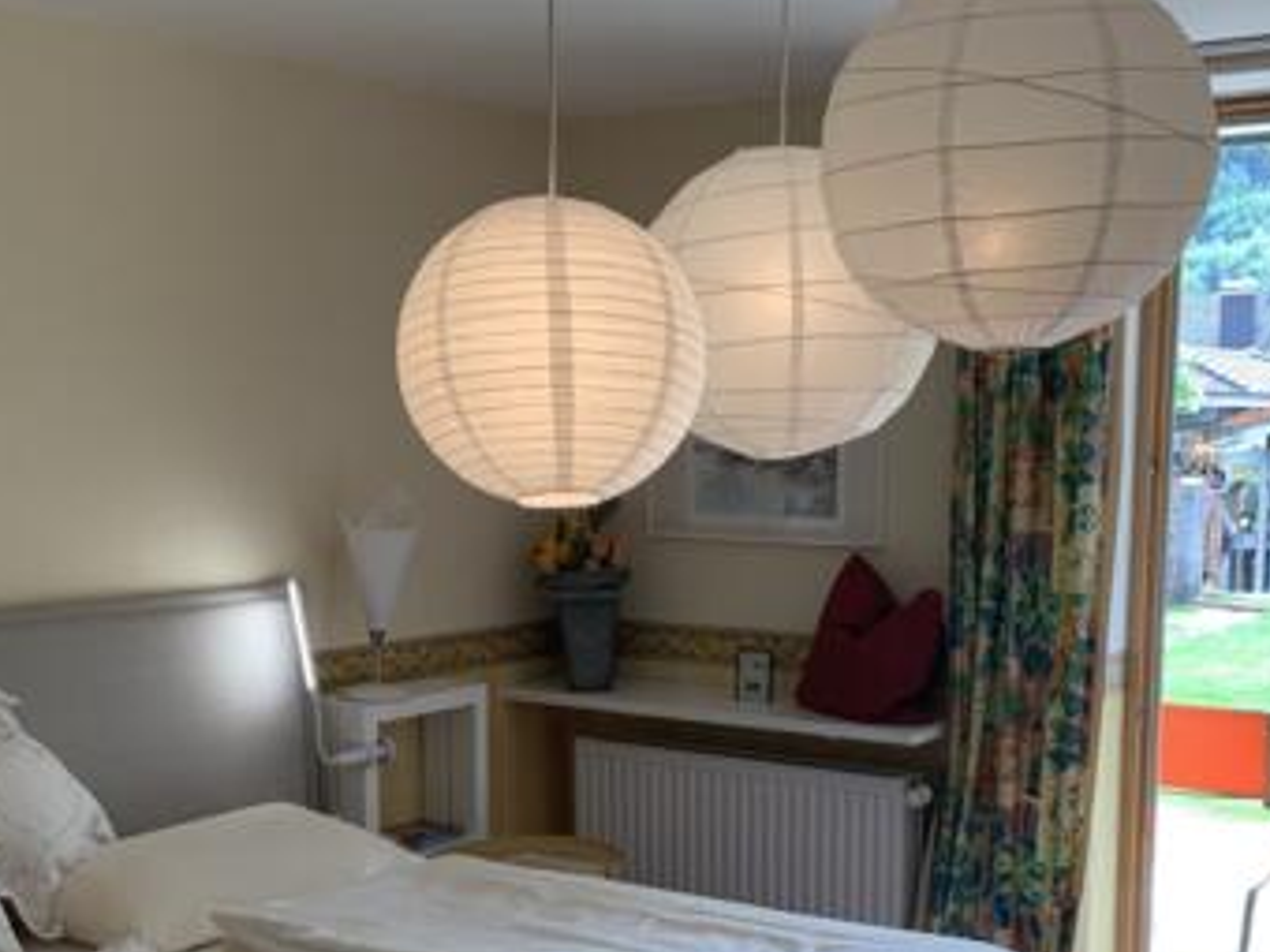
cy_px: 698
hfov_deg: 38.1
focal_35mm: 50
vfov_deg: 28.7
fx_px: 1834
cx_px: 715
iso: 16
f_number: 1.8
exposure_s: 1/108
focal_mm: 3
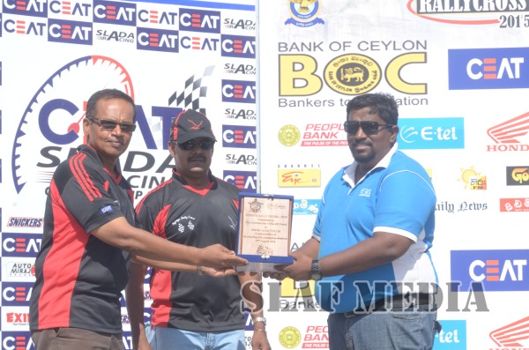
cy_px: 175
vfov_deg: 13.0
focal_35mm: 105
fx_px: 1539
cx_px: 264
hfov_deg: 19.5
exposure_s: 1/200
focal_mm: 70
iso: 320
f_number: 13
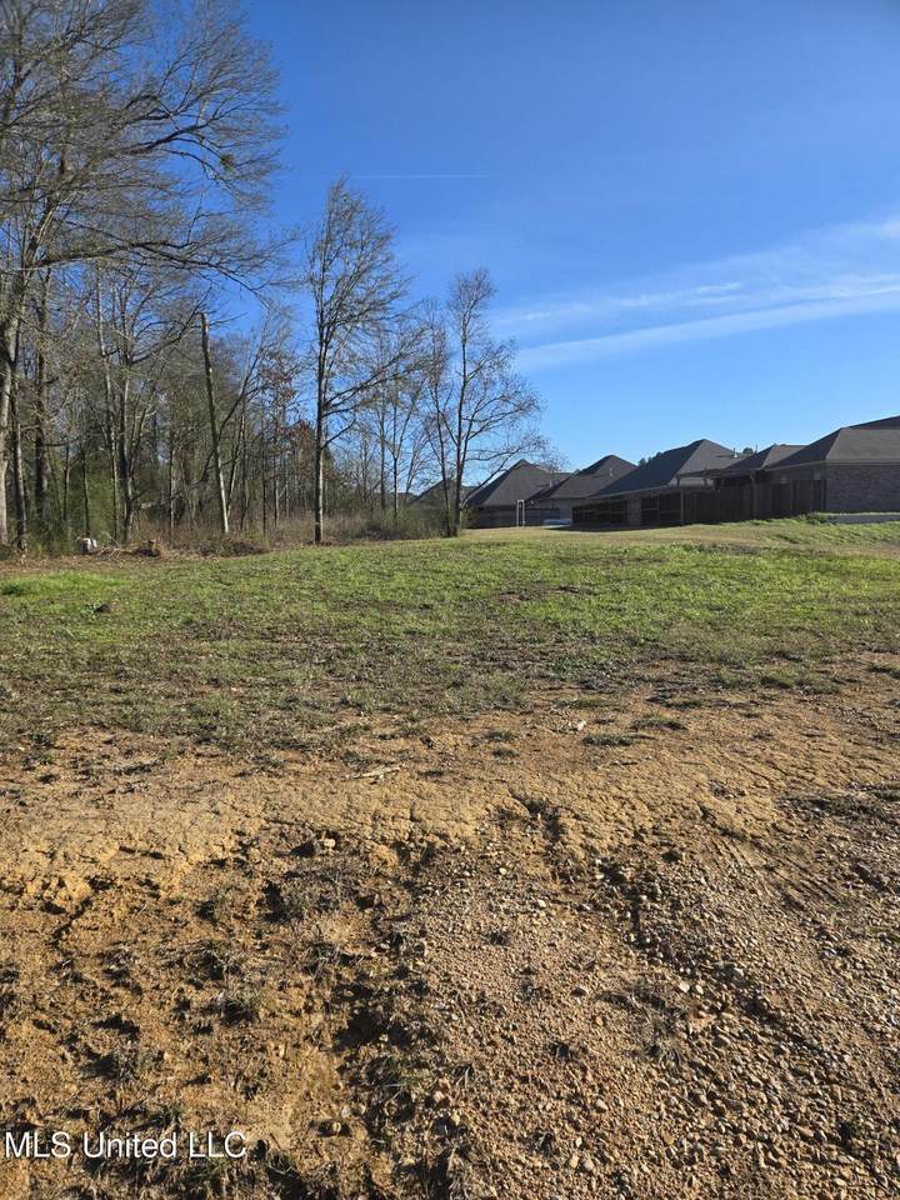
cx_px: 450
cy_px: 600
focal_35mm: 23
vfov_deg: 73.9
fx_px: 797
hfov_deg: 58.9
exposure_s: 1/2921
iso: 40
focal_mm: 5.4
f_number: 1.8
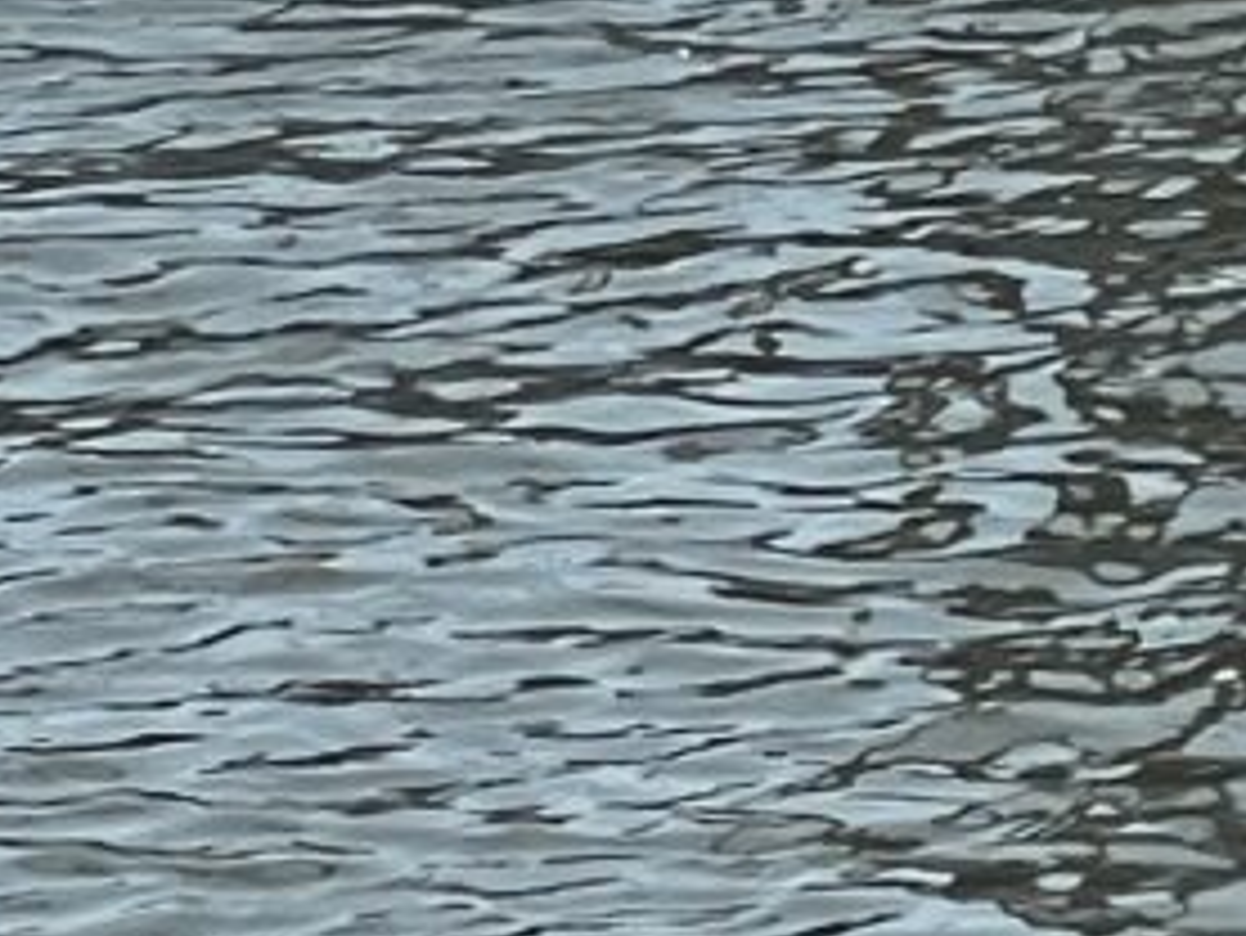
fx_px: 20022
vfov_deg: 2.6
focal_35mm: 556
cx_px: 2299
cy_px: -1922
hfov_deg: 3.5
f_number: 2.8
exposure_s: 1/927
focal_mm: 9
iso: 32
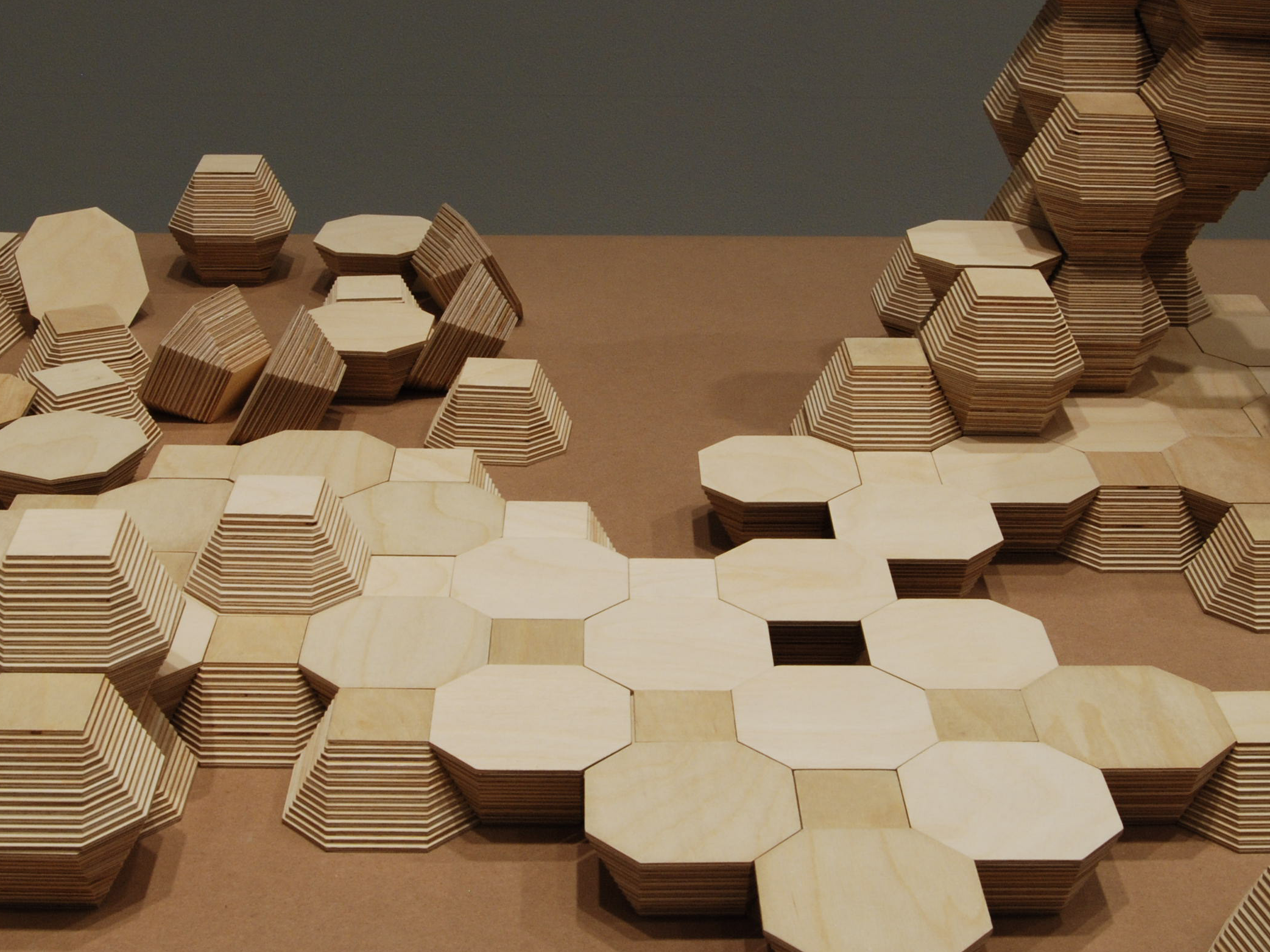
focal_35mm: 59
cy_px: 379
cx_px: 627
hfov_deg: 32.7
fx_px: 2165
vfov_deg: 24.8
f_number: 11
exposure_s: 1/4
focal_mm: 22
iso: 250
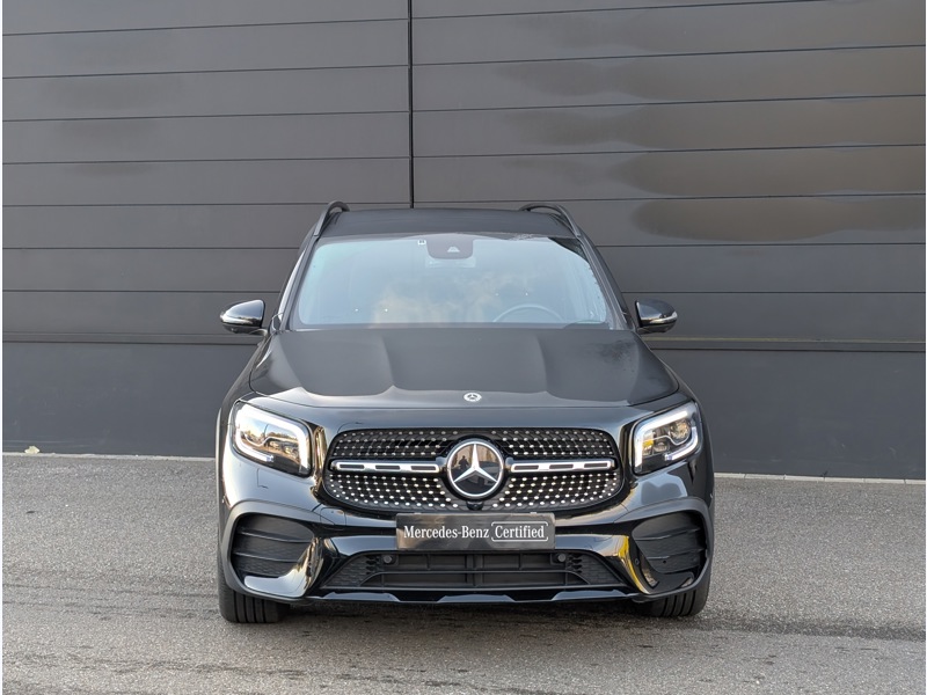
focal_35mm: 49
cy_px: 348
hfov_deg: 38.9
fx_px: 1312
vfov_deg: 29.7
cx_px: 464
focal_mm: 6.9
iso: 130
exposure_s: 1/491
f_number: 1.68
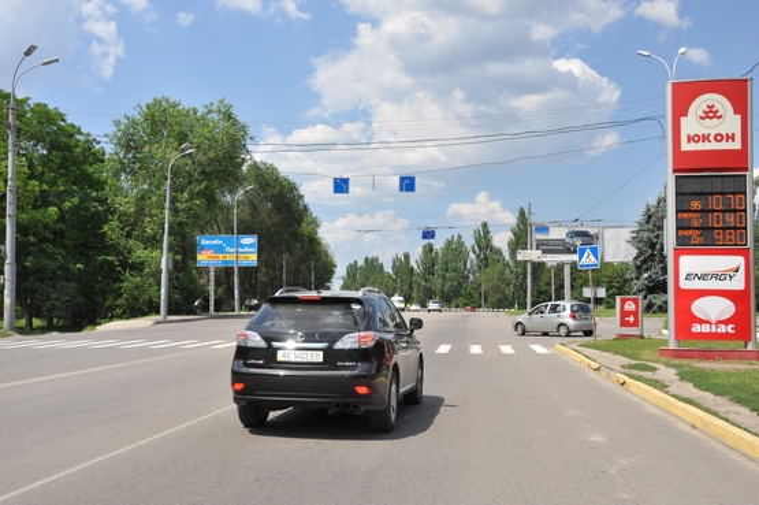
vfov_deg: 34.1
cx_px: 380
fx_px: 822
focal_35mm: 39
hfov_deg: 49.6
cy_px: 252
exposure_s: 1/200
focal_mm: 26
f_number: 16
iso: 200
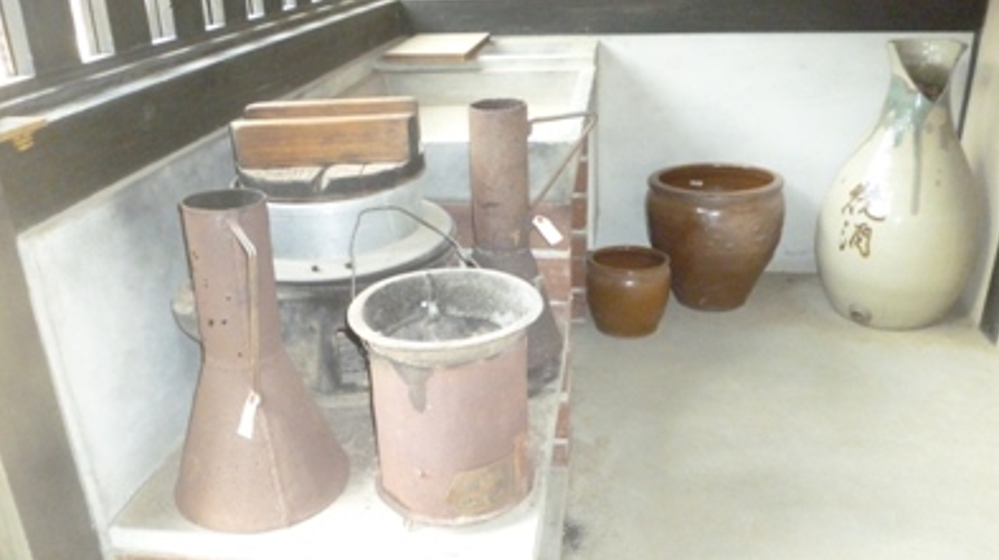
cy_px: 291
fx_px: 821
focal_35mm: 31
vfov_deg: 37.7
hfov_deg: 62.7
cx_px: 500
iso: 800
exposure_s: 1/60
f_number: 3.1
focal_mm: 5
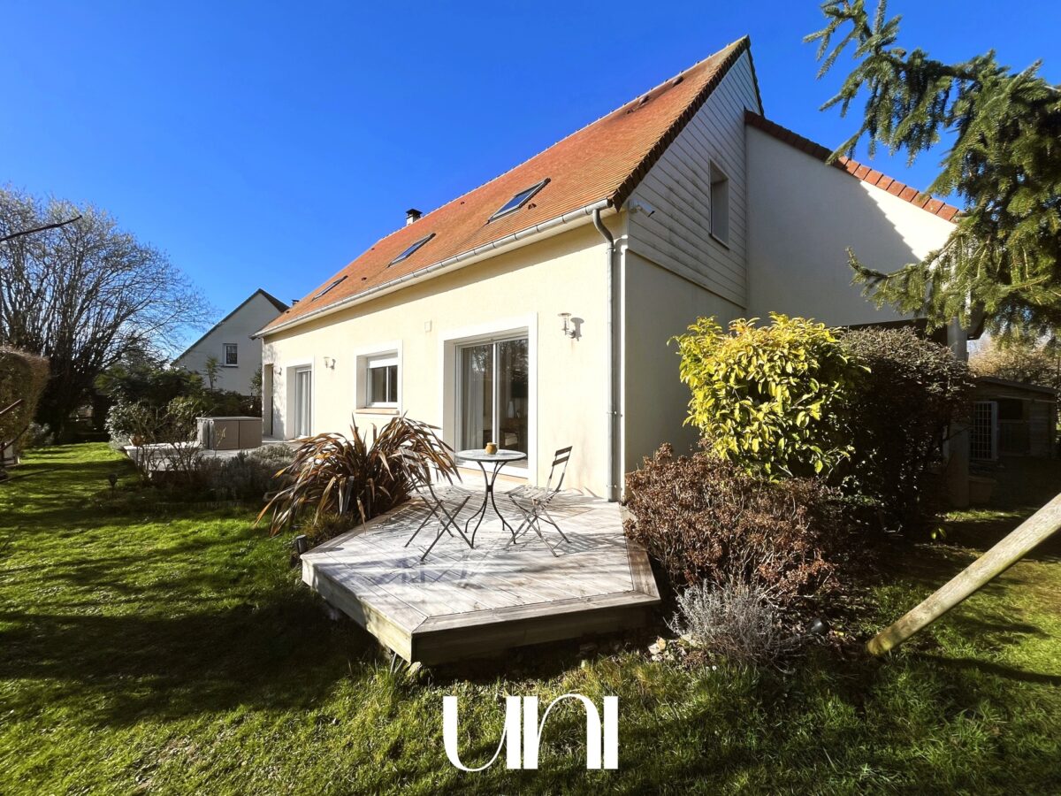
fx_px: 429
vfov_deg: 85.7
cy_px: 398
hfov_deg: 102.1
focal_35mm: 14
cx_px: 530
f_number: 2.4
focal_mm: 1.54
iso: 32
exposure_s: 1/1508
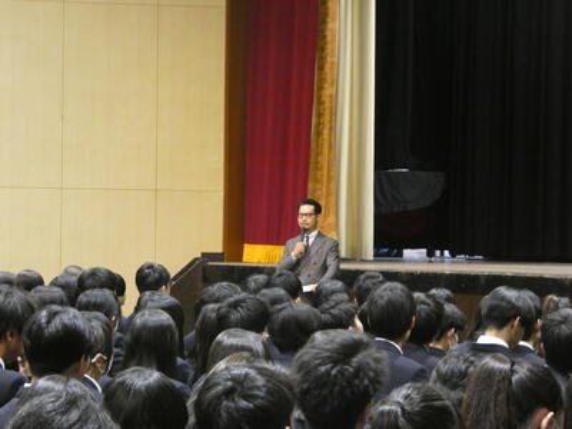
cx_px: 286
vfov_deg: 12.3
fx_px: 1983
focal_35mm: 120
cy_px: 214
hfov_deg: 16.4
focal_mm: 21.5
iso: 1600
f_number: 5.1
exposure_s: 1/25
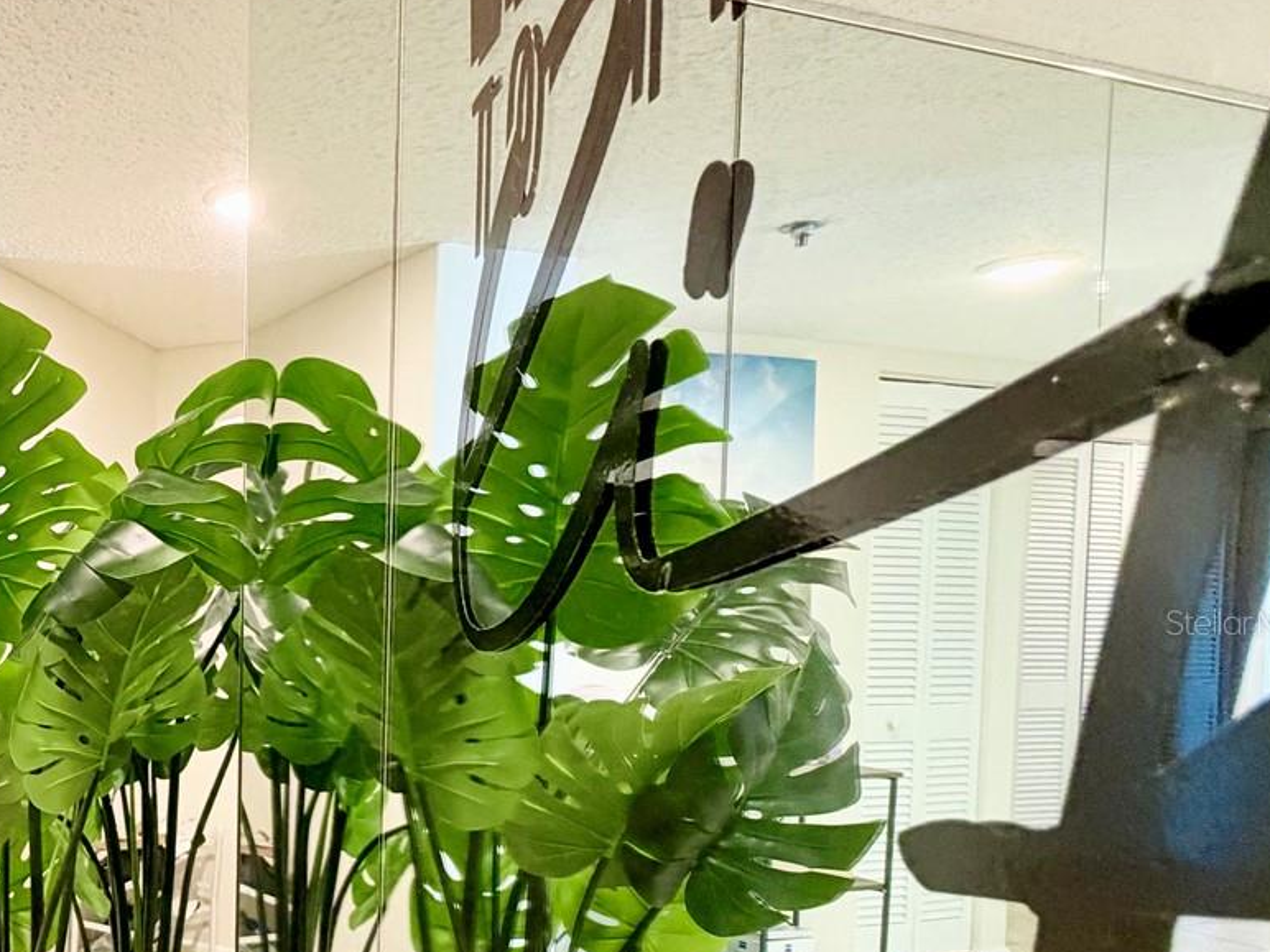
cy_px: 622
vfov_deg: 47.6
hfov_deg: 50.2
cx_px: 5
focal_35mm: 29
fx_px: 1064
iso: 320
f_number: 2.2
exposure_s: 1/60
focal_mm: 2.22
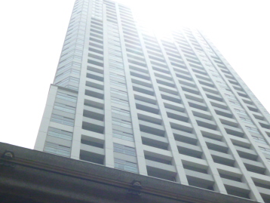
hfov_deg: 38.2
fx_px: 390
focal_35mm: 50
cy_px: 158
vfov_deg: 28.6
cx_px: 134
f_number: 9
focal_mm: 5
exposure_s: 1/640
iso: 400
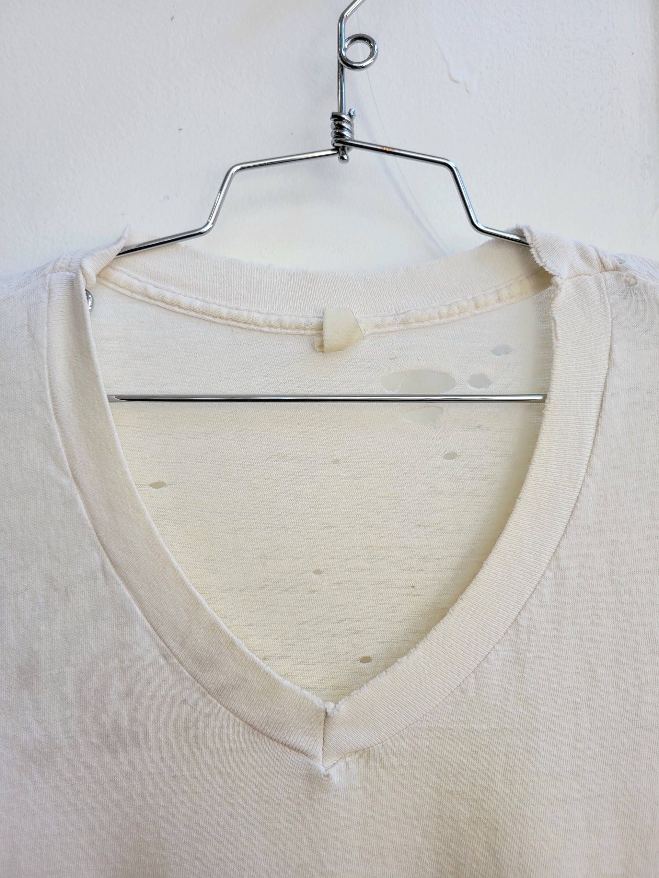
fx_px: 660
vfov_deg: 67.3
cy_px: 439
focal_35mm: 26
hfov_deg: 53.1
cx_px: 330
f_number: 1.8
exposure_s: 1/120
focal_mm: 5.4
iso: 40
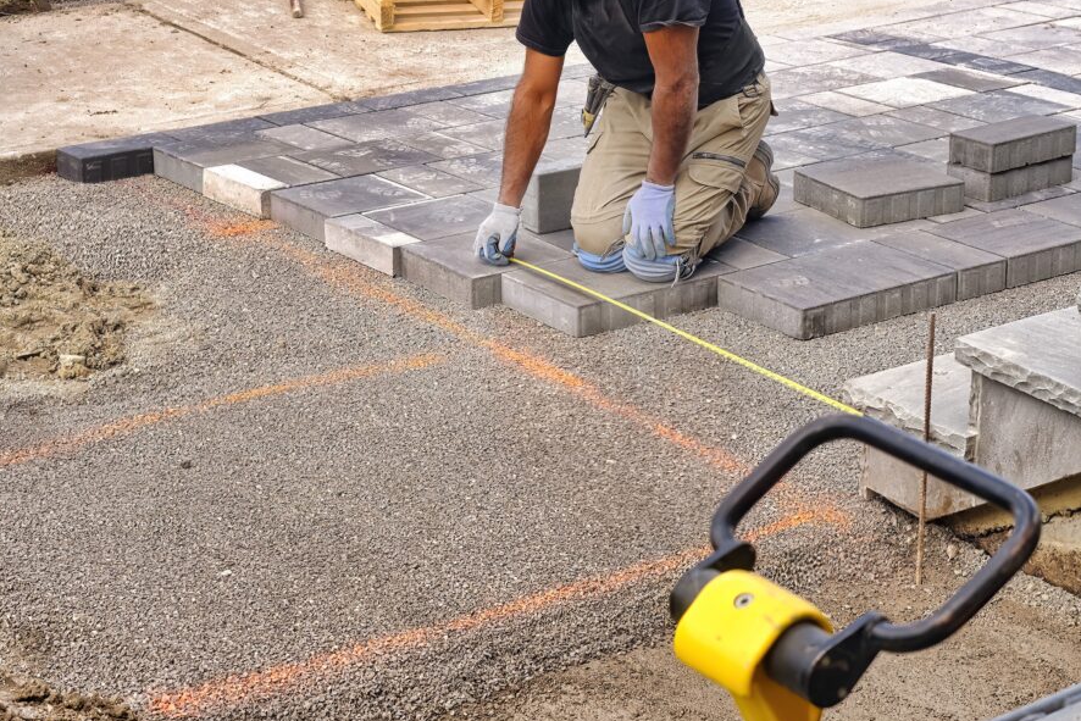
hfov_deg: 22.4
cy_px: 366
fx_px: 2733
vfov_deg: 15.0
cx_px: 544
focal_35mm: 91
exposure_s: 1/125
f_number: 5
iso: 80
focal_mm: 56
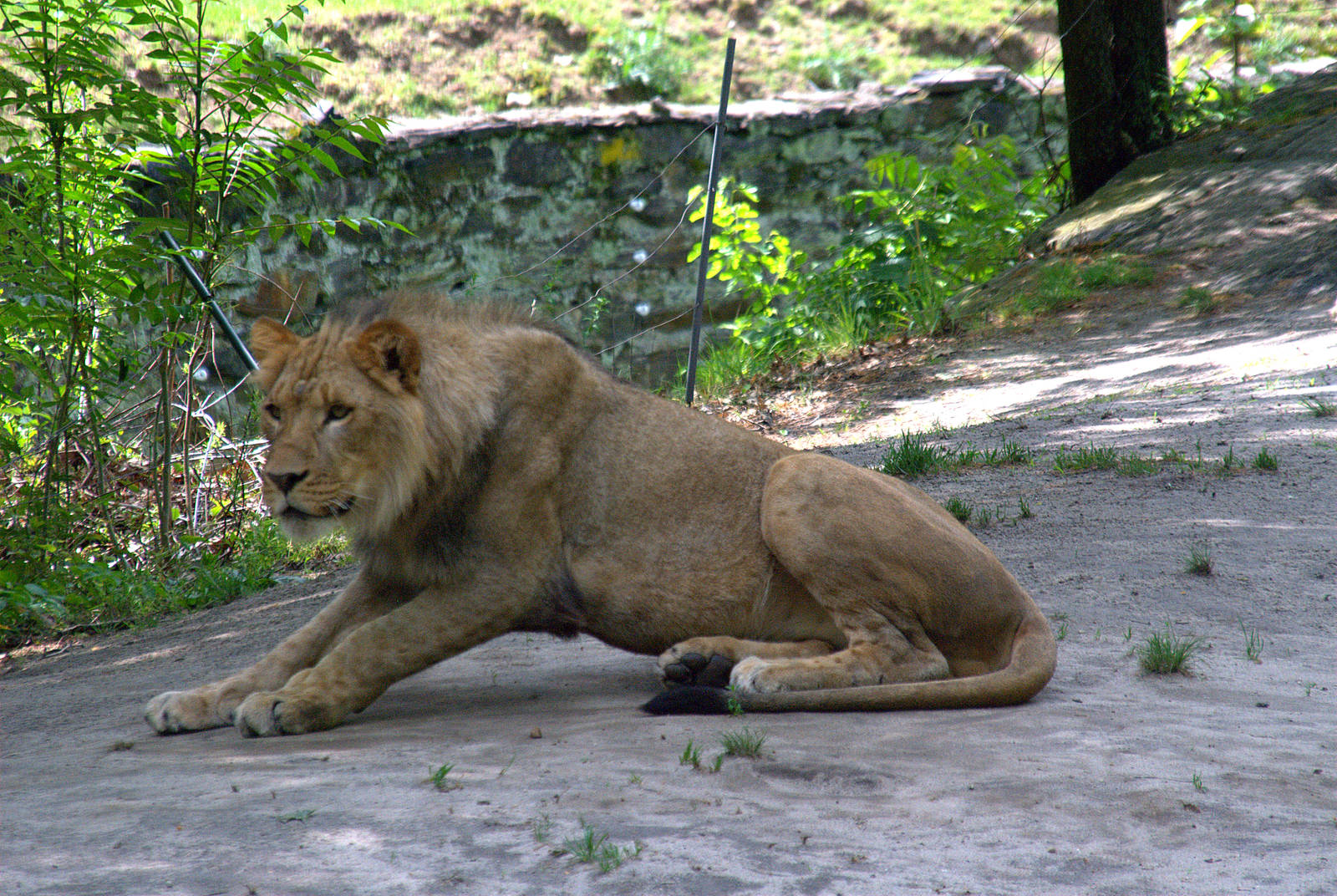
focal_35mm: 375
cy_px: 448
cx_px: 668
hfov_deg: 5.5
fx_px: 13947
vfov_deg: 3.7
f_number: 9
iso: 1600
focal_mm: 250
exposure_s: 1/400
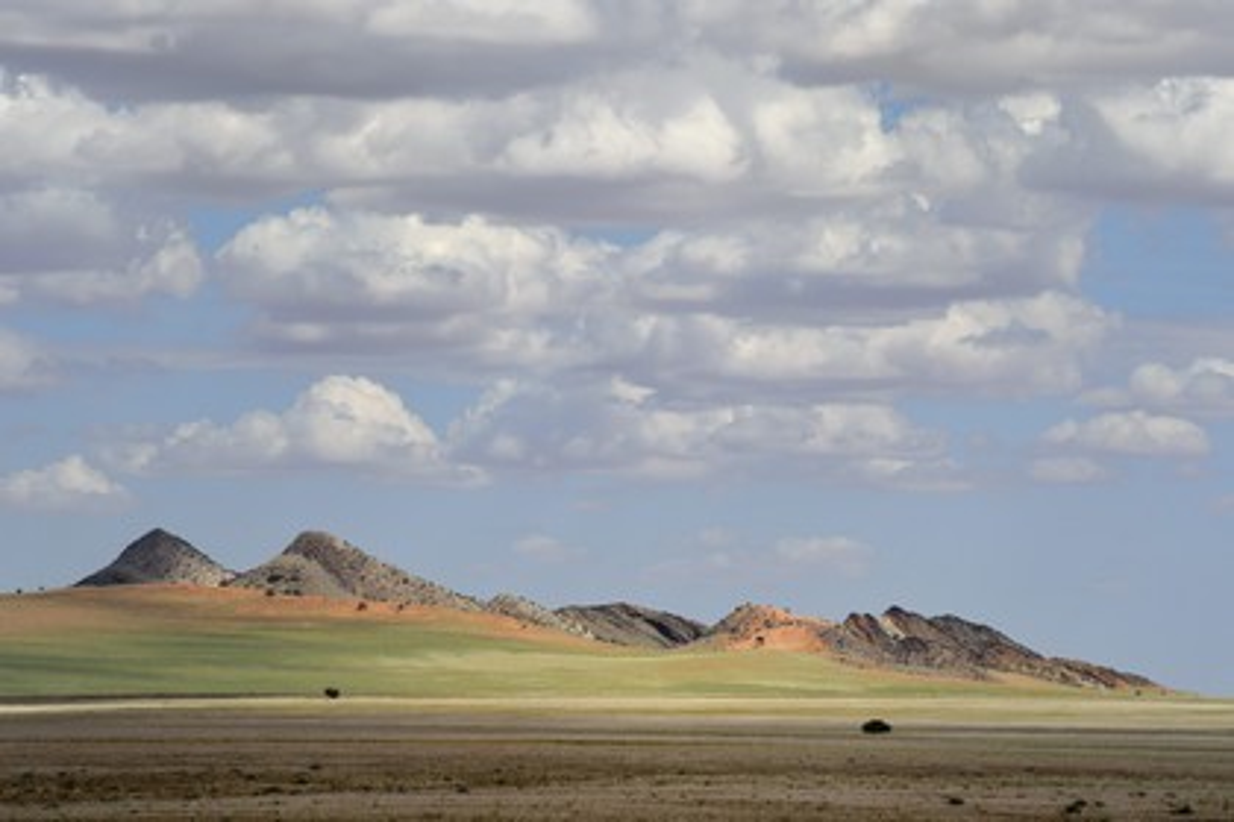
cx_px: 617
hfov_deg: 10.3
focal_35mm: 200
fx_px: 6855
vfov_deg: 6.9
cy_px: 411
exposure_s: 1/500
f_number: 13
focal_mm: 200
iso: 200
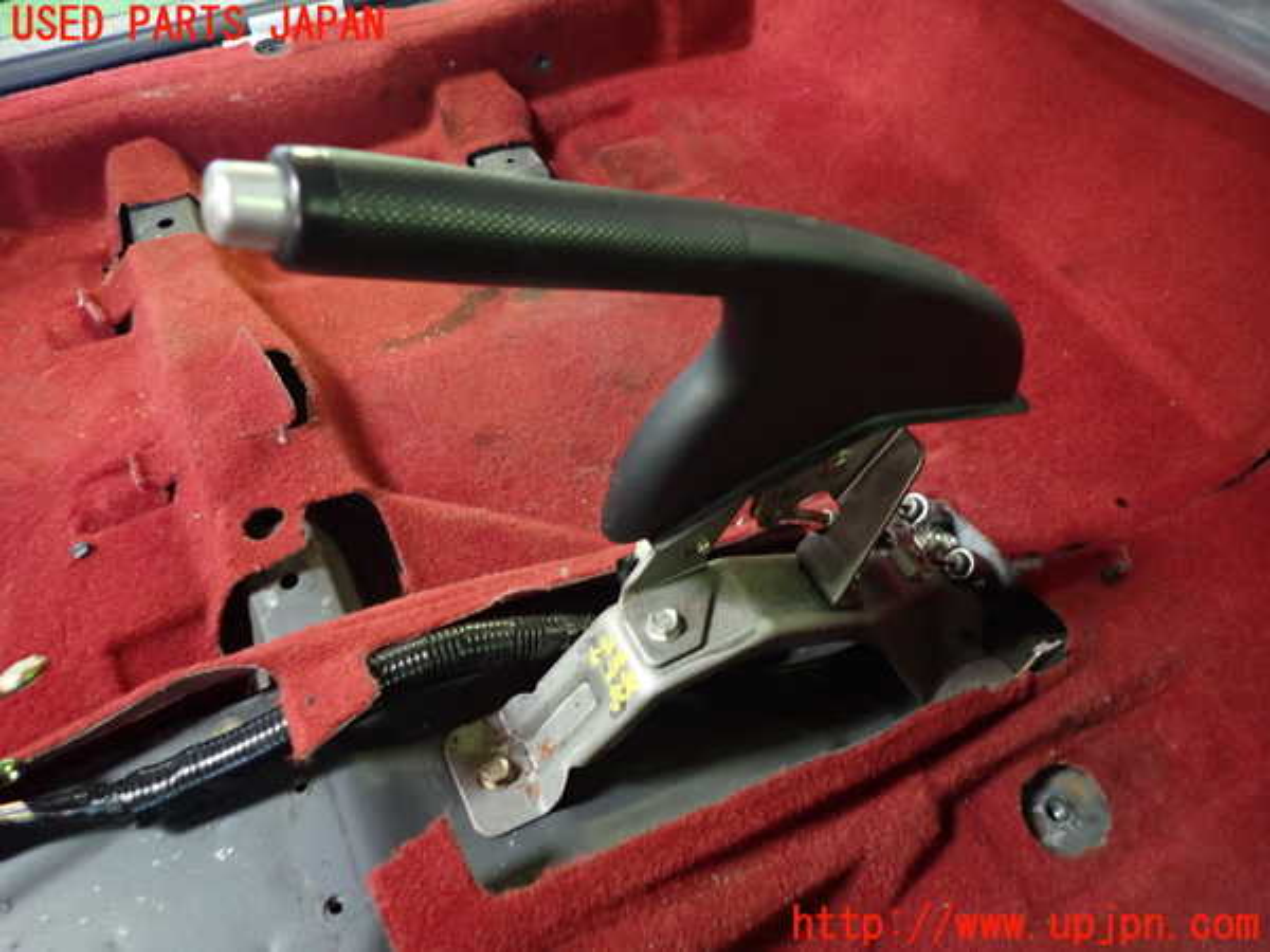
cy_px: 476
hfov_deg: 69.4
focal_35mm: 25
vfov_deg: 54.9
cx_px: 635
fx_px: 917
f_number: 2
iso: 800
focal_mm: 4.5
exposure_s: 1/20
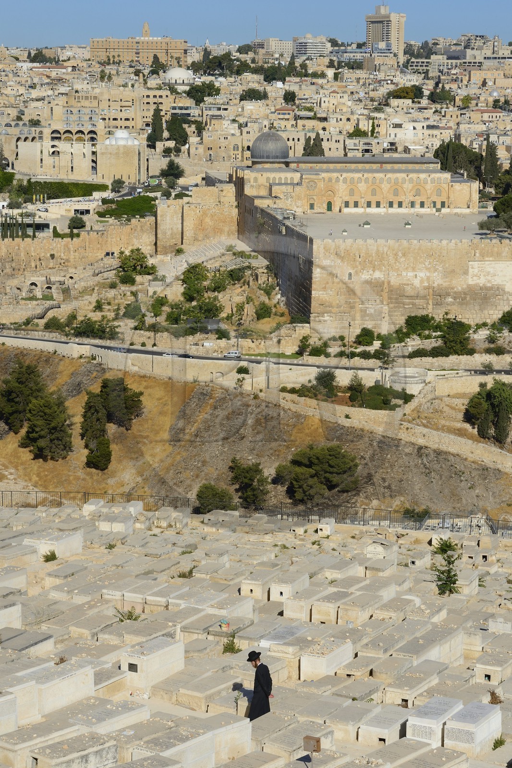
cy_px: 384
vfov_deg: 23.6
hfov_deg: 15.9
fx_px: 1835
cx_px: 256
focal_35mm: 86
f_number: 14
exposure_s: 1/250
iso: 200
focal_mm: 86
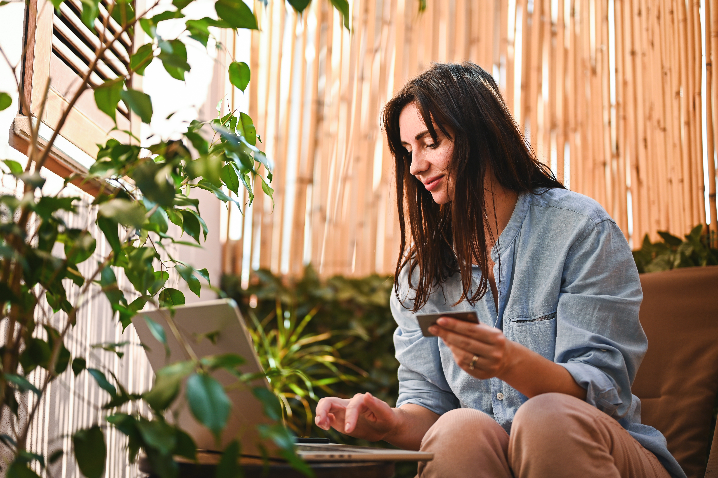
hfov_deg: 39.6
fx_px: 997
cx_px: 359
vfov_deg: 27.0
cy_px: 239
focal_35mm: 50
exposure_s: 1/800
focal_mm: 50
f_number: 1.8
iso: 100
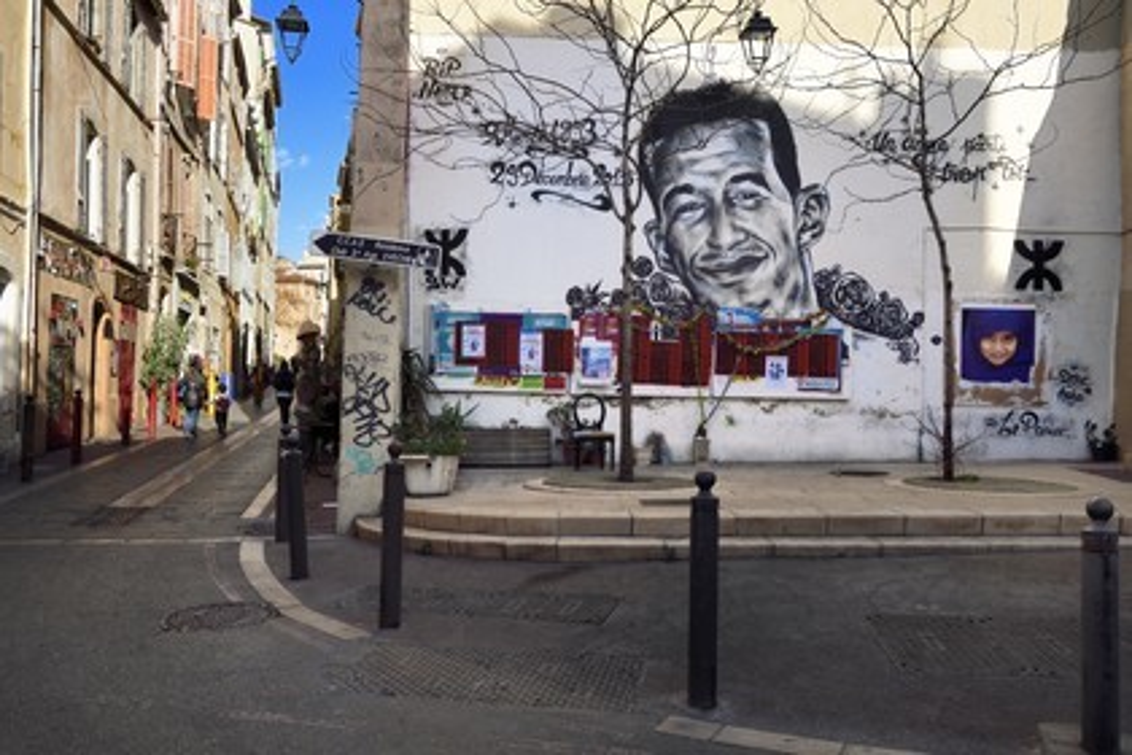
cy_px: 378
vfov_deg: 41.1
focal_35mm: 32
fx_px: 1006
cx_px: 566
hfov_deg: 58.7
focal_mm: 32
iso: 200
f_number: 11
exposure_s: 1/200
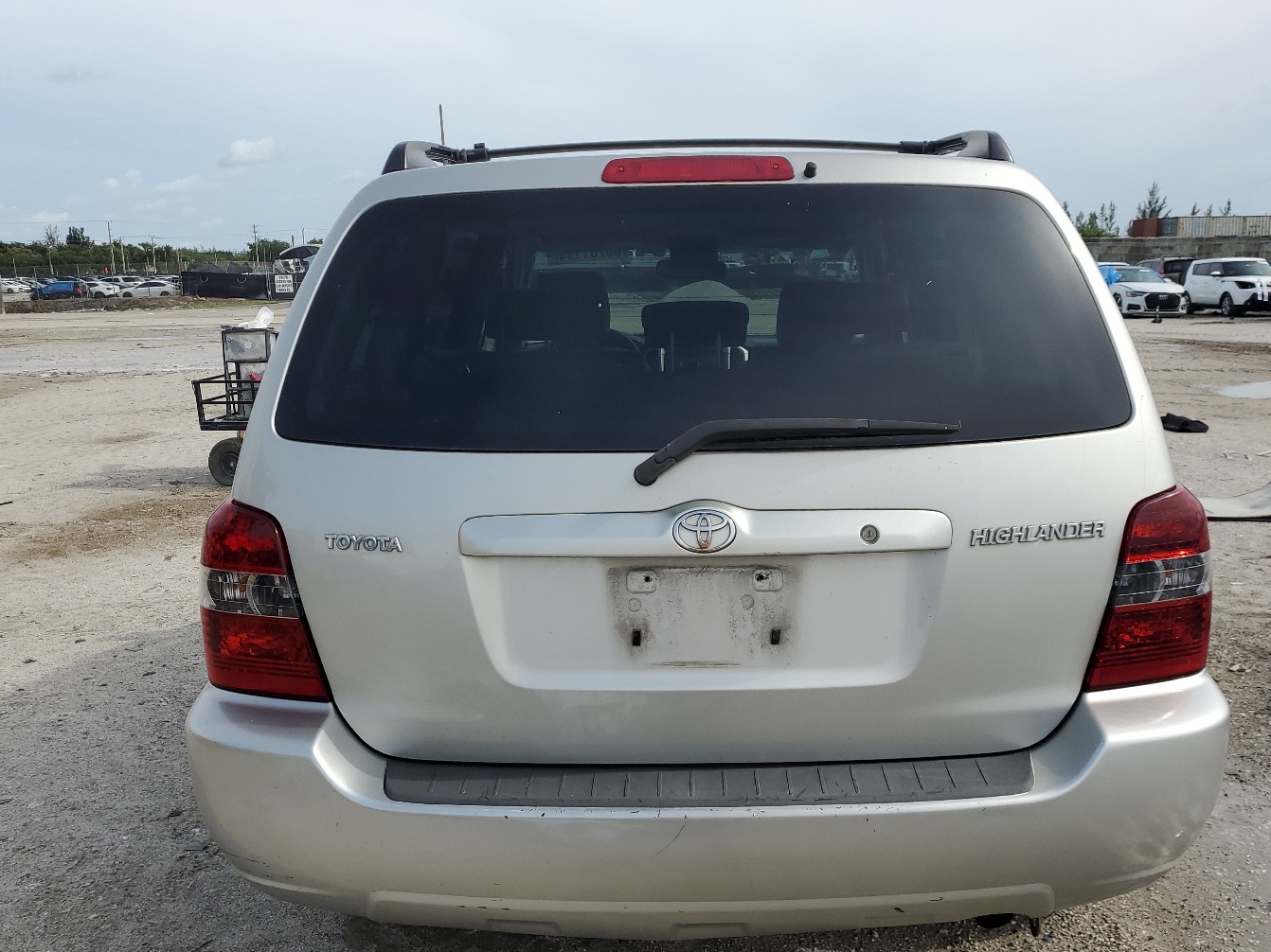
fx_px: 1138
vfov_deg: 45.3
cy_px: 550
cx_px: 694
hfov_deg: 58.3
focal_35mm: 31
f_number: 1.5
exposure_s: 1/3333
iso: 50
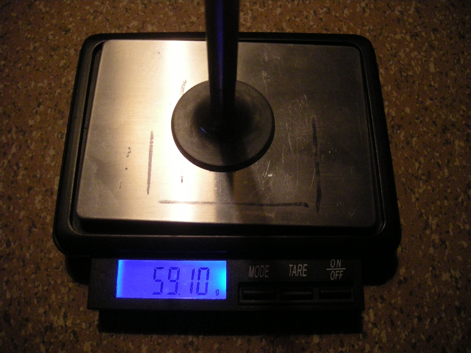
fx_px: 476
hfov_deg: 52.6
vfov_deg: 40.7
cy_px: 176
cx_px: 236
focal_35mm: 35
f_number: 2.8
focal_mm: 5.7
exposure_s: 1/60.6
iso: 400
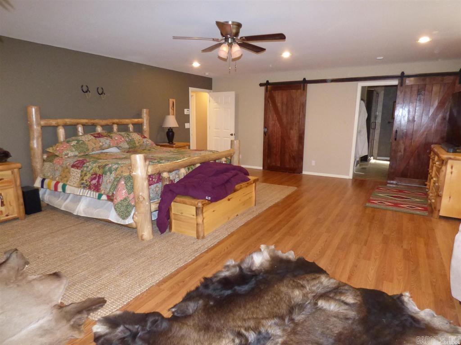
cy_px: 172
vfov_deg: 66.0
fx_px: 266
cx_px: 230
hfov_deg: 81.7
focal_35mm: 20
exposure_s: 1/60
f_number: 2.8
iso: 800
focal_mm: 3.58
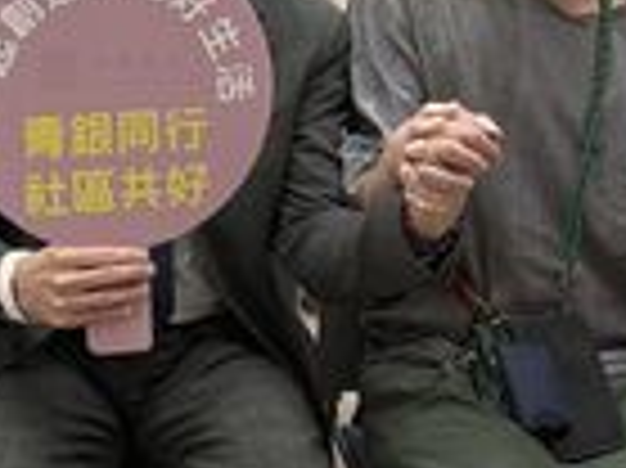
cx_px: 23
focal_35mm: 112
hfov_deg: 17.2
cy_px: -27
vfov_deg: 13.0
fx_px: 2024
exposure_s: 1/121
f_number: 1.6
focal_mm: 5.96
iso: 80
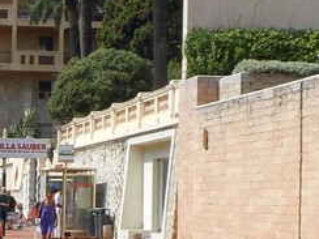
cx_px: -54
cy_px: 119
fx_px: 1226
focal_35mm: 133
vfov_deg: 11.1
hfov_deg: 14.4
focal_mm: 4.5
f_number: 3.2
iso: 80
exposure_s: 1/1000
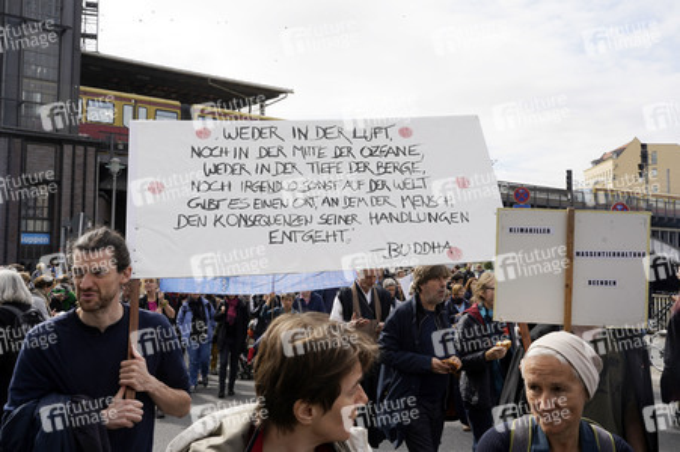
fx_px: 679
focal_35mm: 36
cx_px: 340
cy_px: 226
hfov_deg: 53.2
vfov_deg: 36.8
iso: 160
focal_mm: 36
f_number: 11
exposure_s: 1/200
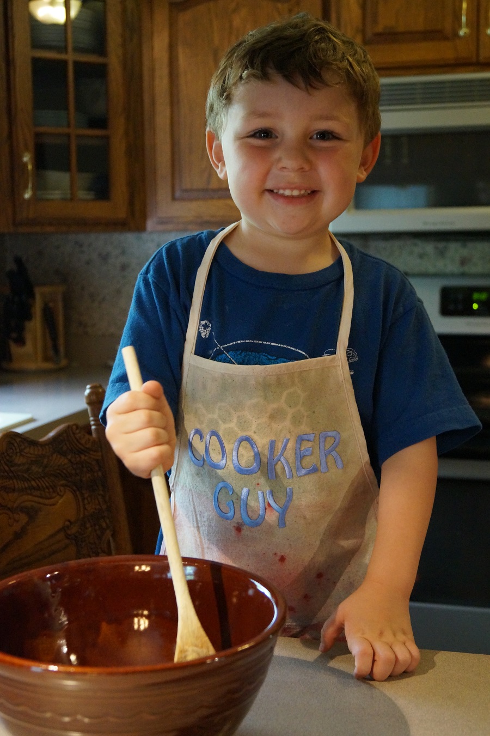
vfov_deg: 43.6
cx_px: 245
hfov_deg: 29.9
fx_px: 919
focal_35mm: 45
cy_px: 368
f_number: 4.5
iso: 3200
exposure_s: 1/125
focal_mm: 30
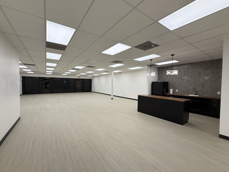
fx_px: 99
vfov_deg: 81.7
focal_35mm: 15
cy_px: 87
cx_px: 114
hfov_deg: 98.2
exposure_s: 1/241
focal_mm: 2.22
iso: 64
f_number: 2.2
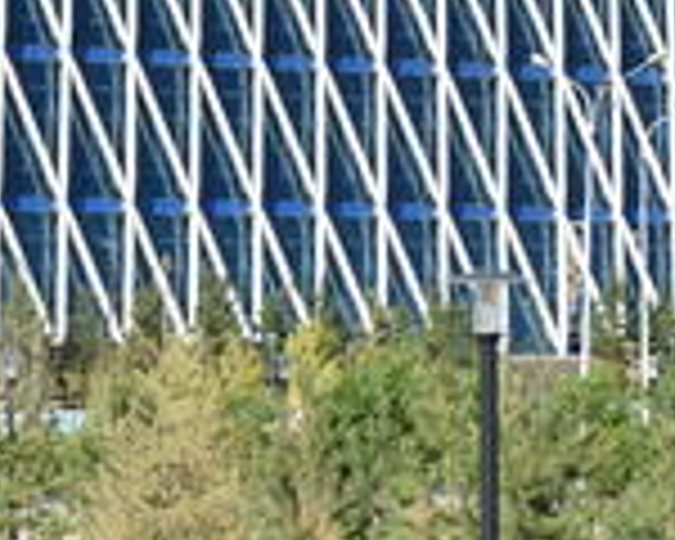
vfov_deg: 5.0
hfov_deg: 6.0
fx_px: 6193
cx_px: -765
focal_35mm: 310
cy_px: 346
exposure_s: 1/160
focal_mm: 38
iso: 100
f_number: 9
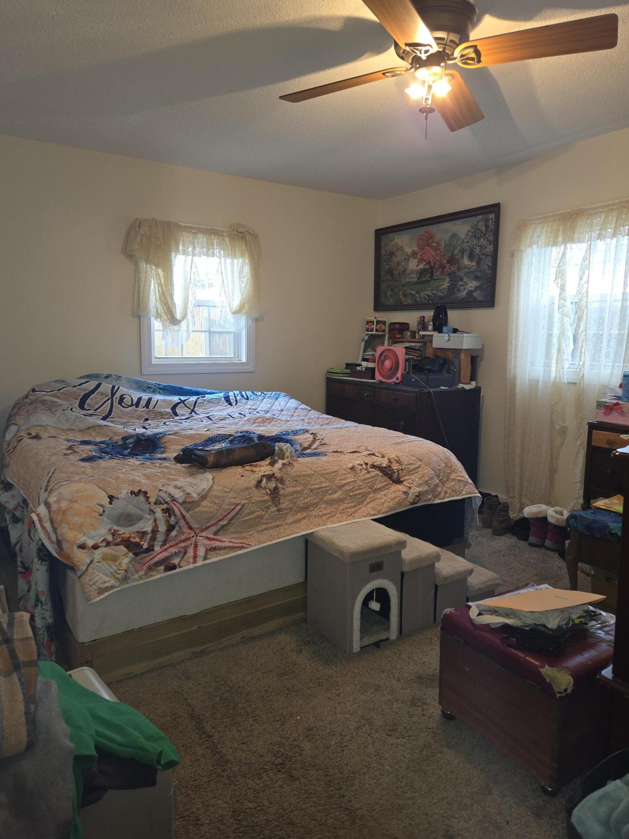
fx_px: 581
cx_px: 302
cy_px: 417
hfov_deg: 56.8
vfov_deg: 71.6
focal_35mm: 24
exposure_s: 1/30
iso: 100
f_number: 1.8
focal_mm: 5.4
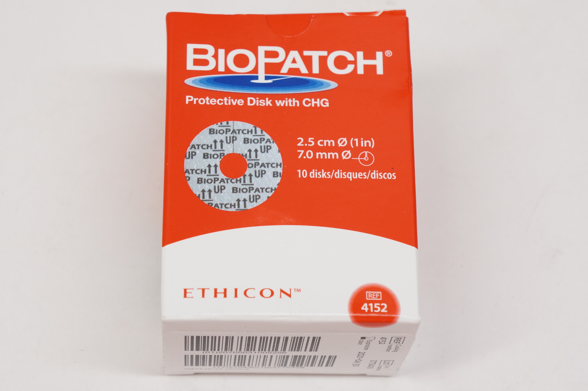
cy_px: 196
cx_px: 294
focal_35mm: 82
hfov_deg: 24.6
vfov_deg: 16.5
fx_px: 1346
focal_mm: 55
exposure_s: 1/125
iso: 800
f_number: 7.1
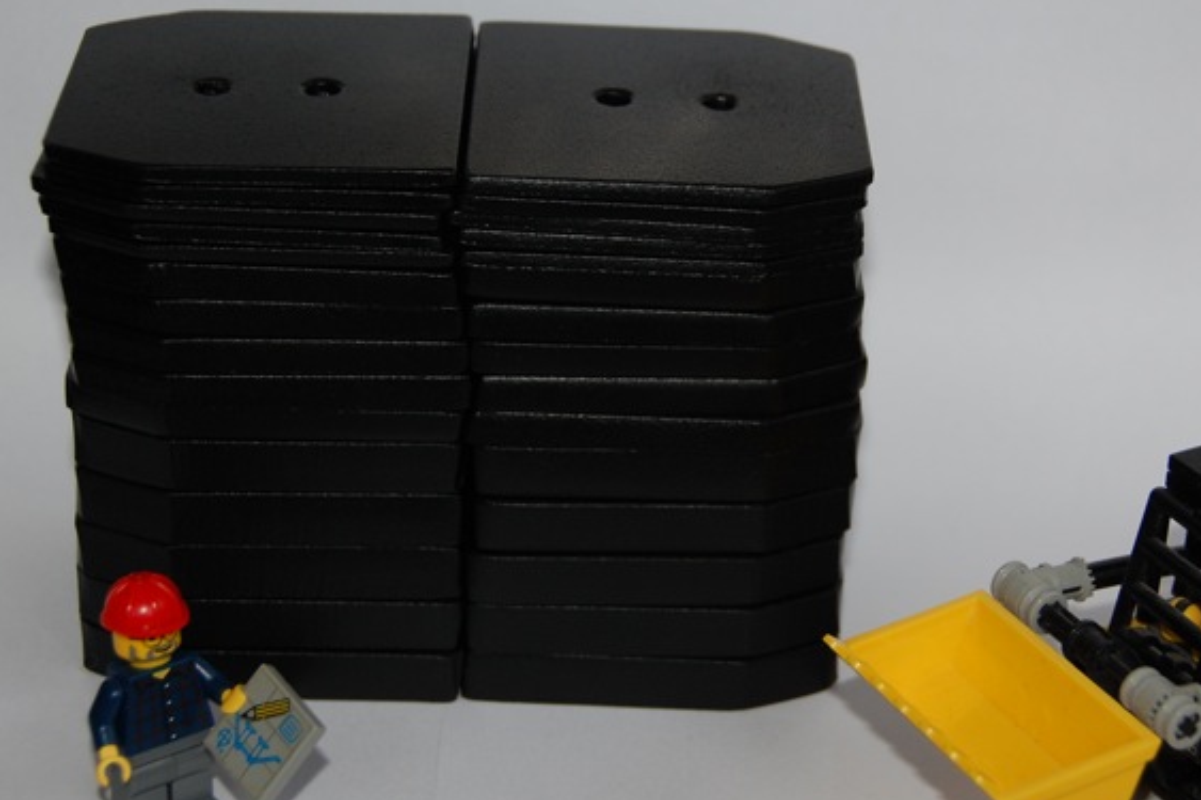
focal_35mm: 98
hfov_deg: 20.8
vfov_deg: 13.9
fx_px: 3268
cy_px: 339
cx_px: 710
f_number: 4.8
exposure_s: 1/60
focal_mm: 46
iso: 400
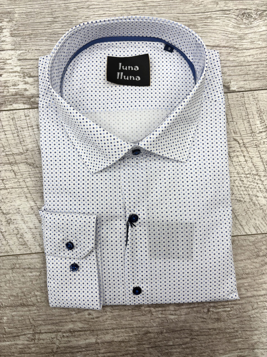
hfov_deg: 53.1
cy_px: 178
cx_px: 134
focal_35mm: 26
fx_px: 267
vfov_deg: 67.3
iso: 64
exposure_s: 1/100
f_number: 1.6
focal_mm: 5.96
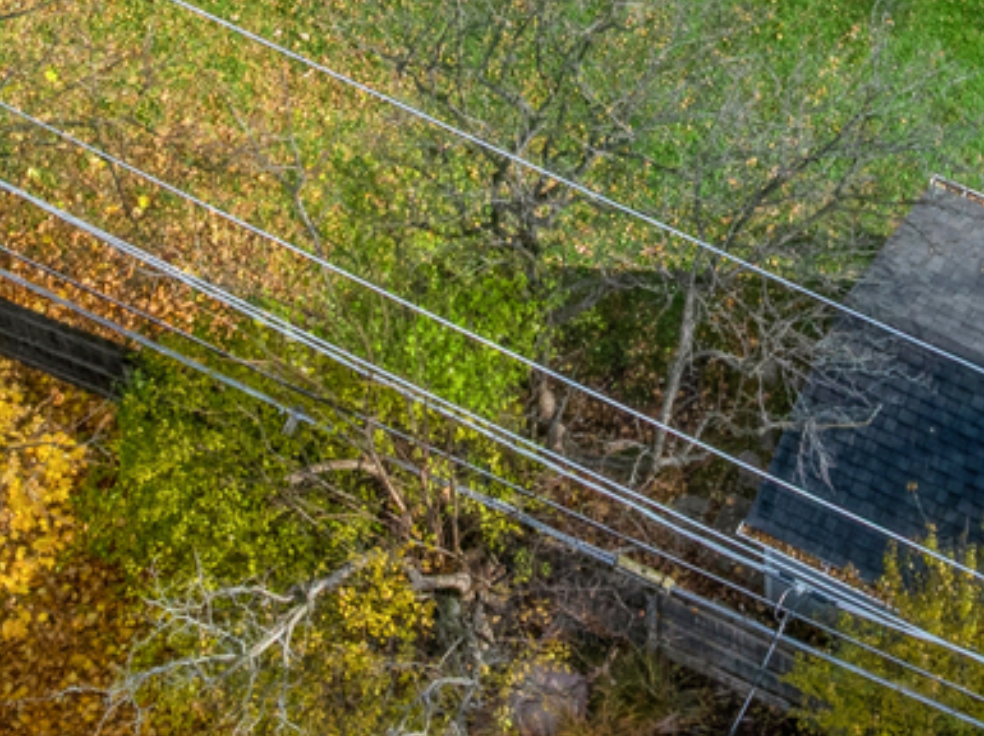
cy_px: -302
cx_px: 846
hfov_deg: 21.4
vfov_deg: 15.4
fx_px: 2556
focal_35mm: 90
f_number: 9
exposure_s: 1/100
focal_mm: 12.3
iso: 100
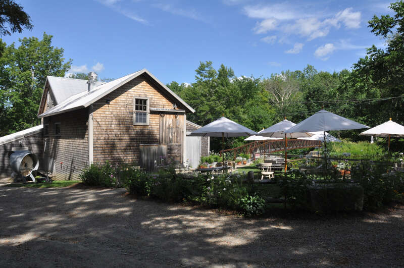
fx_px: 303
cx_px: 202
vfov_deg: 47.8
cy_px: 134
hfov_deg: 67.5
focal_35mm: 27
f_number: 7.1
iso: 400
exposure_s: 1/1000
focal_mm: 18
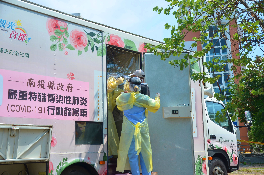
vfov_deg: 26.4
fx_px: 373
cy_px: 88
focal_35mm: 51
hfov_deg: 39.0
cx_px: 132
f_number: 5
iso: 100
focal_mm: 34
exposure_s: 1/500
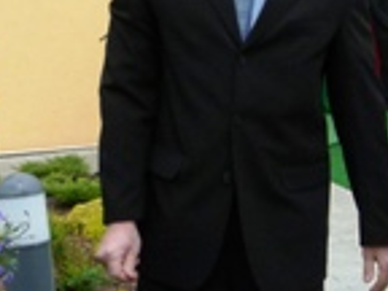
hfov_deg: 16.3
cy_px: 119
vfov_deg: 13.3
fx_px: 1244
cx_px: 569
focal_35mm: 111
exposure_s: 1/500
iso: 100
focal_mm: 4.5
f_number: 4
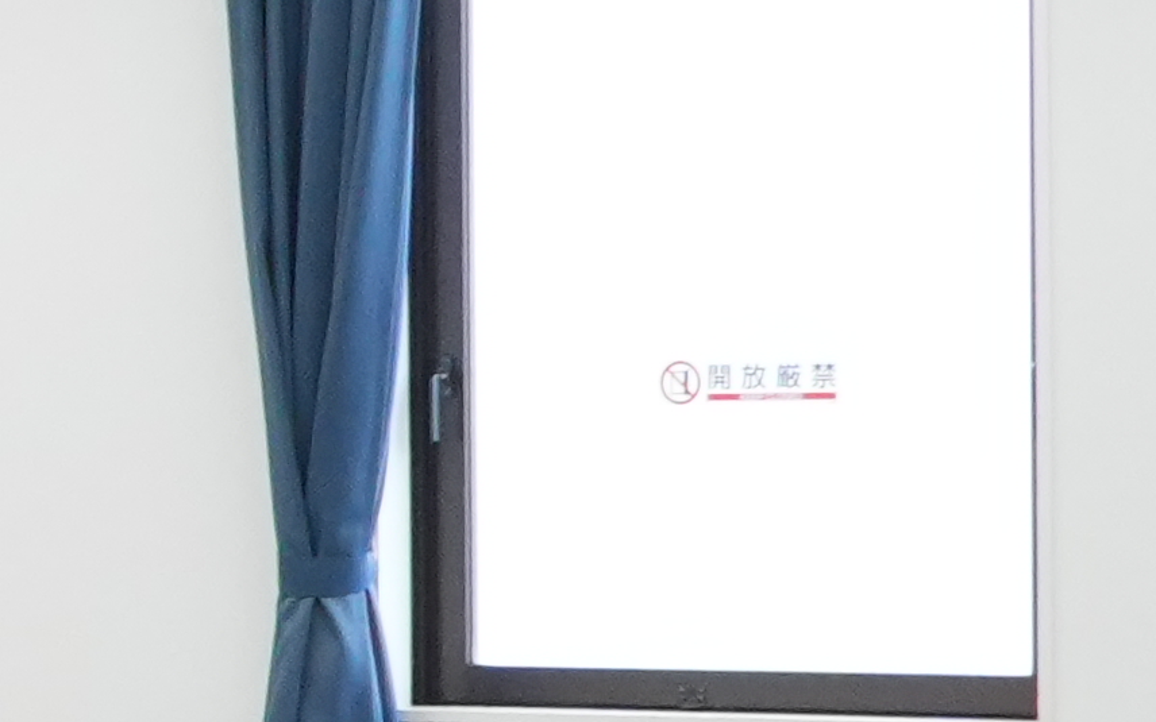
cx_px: -1912
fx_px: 6269
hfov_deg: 9.1
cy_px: 534
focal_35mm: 199
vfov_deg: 6.6
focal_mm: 18
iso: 1600
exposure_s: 1/80
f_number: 6.3
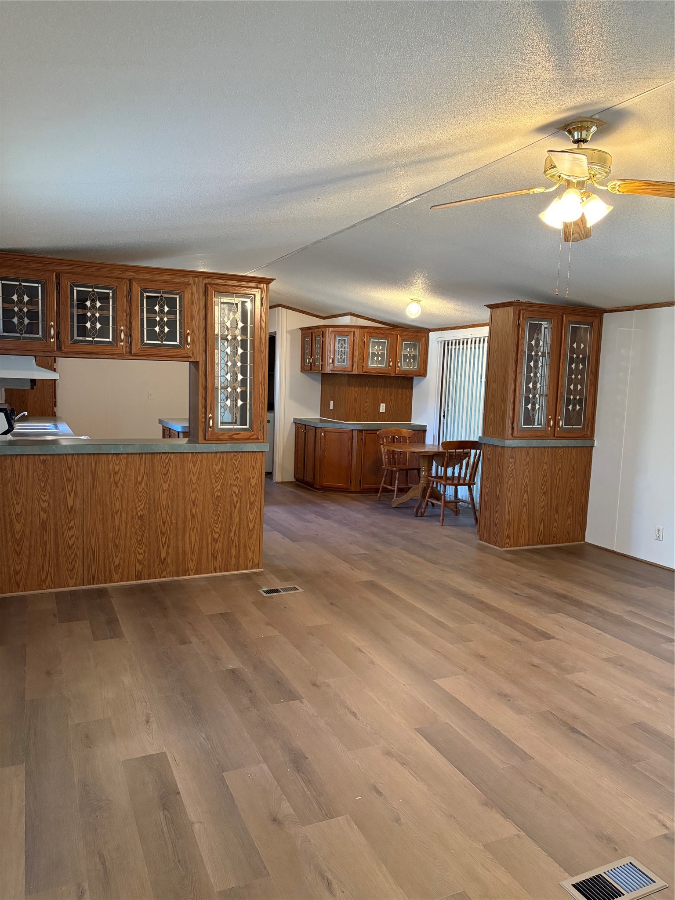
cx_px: 338
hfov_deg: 53.1
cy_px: 450
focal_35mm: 26
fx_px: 676
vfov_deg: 67.3
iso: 320
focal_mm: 5.96
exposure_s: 1/60
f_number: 1.6
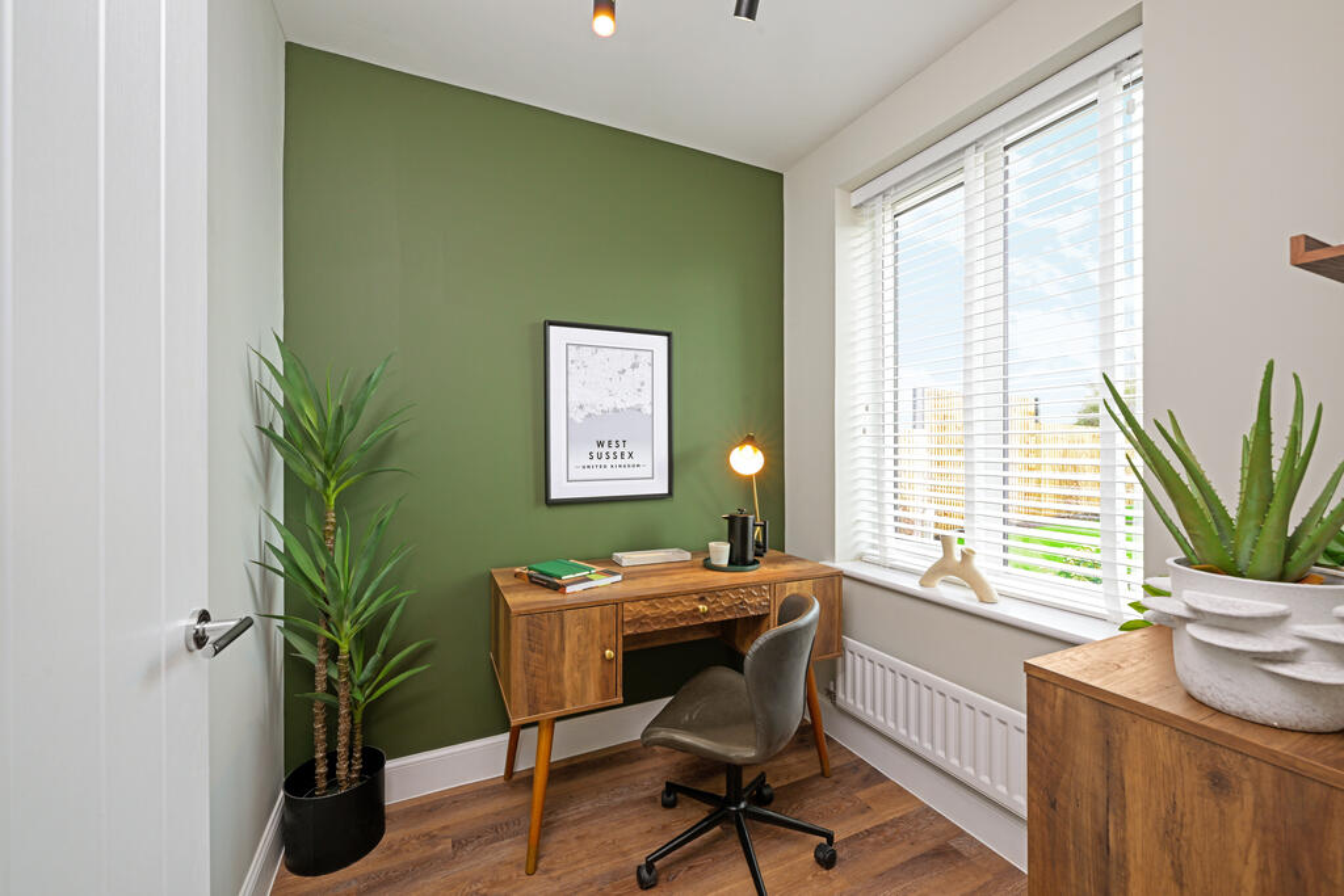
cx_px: 672
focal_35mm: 14
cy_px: 448
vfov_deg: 81.2
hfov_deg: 104.2
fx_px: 523
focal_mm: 14
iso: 100
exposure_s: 1/3
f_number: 11
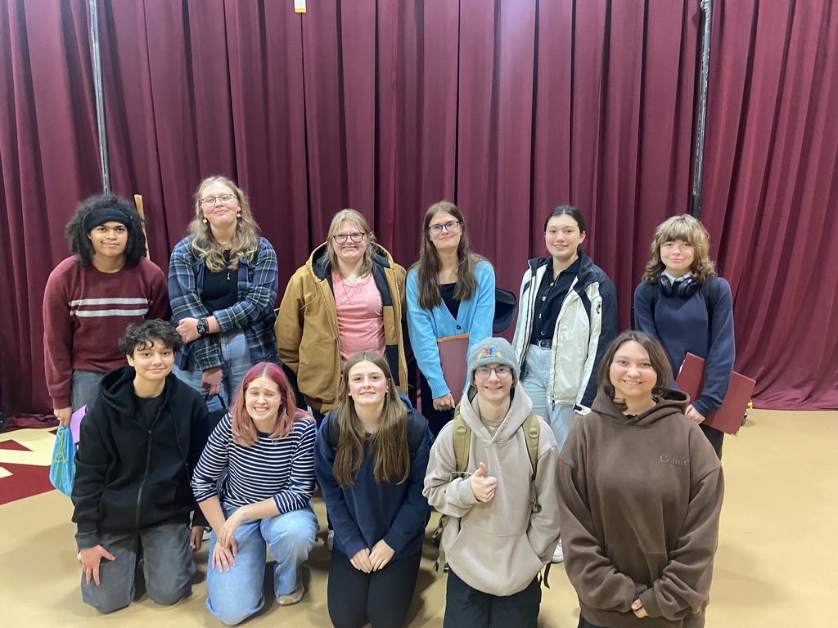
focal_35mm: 26
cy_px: 314
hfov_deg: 67.3
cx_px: 419
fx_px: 629
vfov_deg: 53.1
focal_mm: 4.25
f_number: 1.8
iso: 400
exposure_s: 1/40
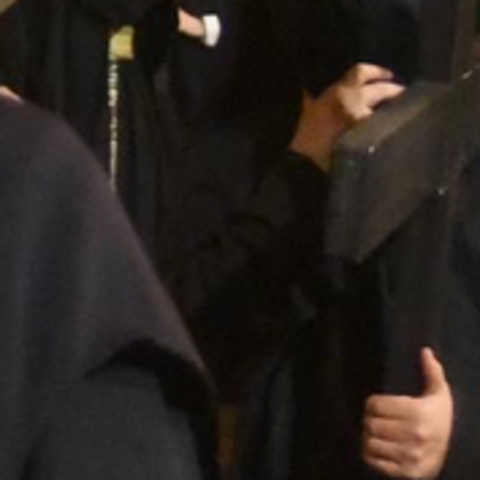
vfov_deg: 7.8
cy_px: -144
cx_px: 54
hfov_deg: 7.8
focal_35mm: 223
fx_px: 3498
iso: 12800
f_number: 4.5
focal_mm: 29
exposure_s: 1/200
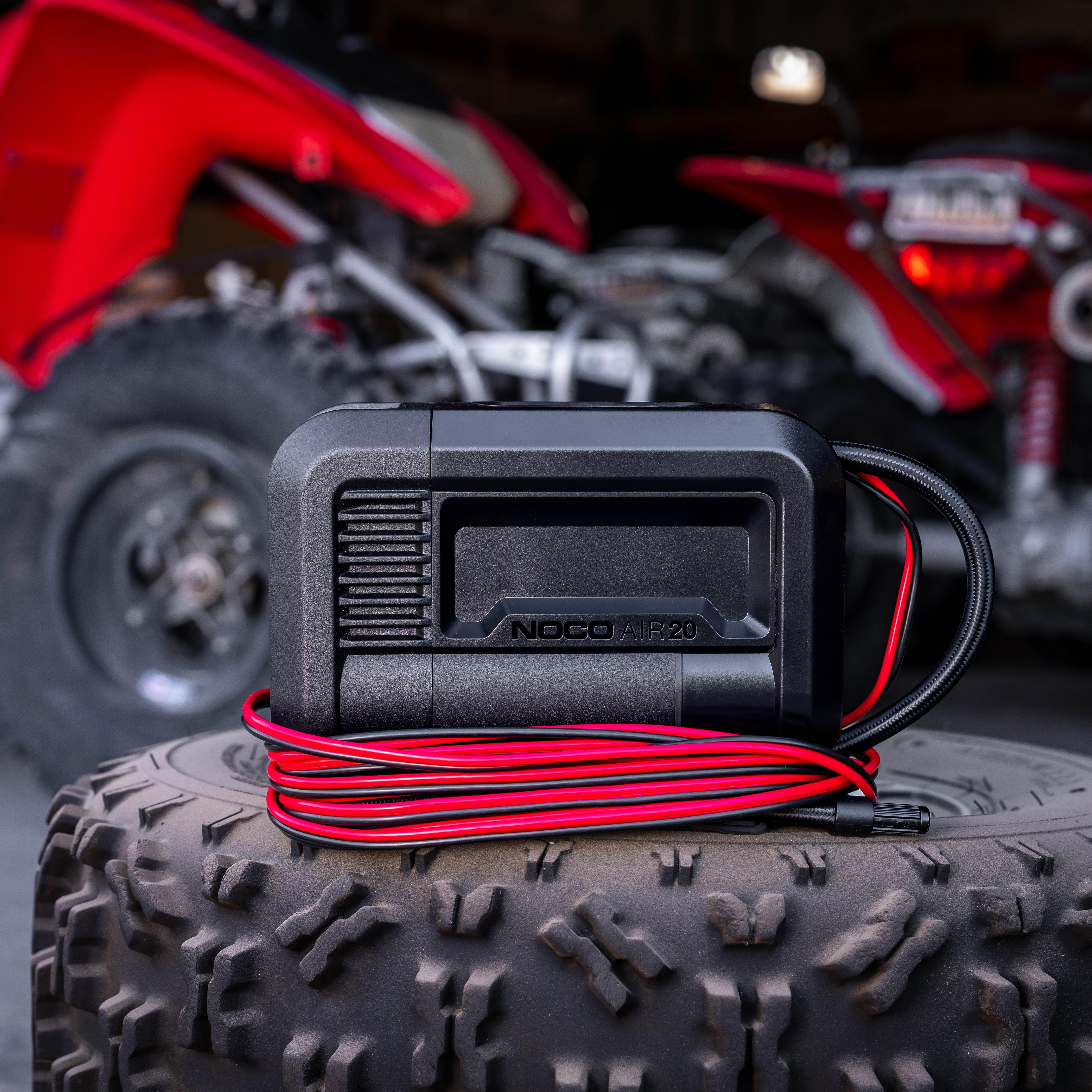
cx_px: 593
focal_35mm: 72
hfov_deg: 24.0
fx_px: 2570
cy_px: 550
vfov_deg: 24.0
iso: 200
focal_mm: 56
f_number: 5.6
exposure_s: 1/60
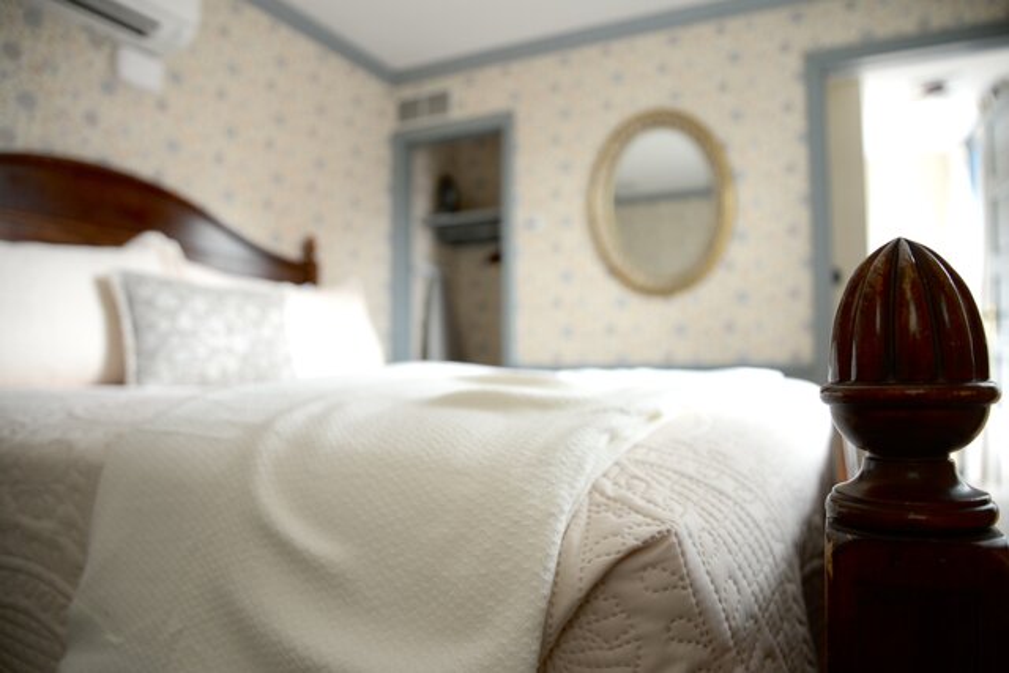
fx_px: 673
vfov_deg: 53.2
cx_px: 504
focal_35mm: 24
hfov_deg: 73.7
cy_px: 336
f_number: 3.5
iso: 800
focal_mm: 24
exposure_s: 1/125
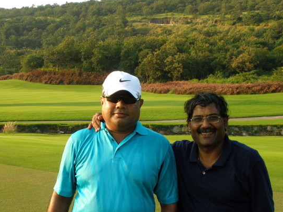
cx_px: 148
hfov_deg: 33.2
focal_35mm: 58
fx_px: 474
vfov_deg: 25.2
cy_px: 115
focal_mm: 9.1
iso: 400
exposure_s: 1/320
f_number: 4.4
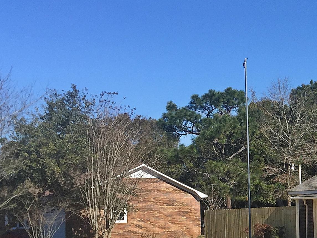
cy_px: 194
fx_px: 696
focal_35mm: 76
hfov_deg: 23.0
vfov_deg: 19.2
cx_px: 402
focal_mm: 4.15
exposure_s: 1/2326
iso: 32
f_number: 2.2
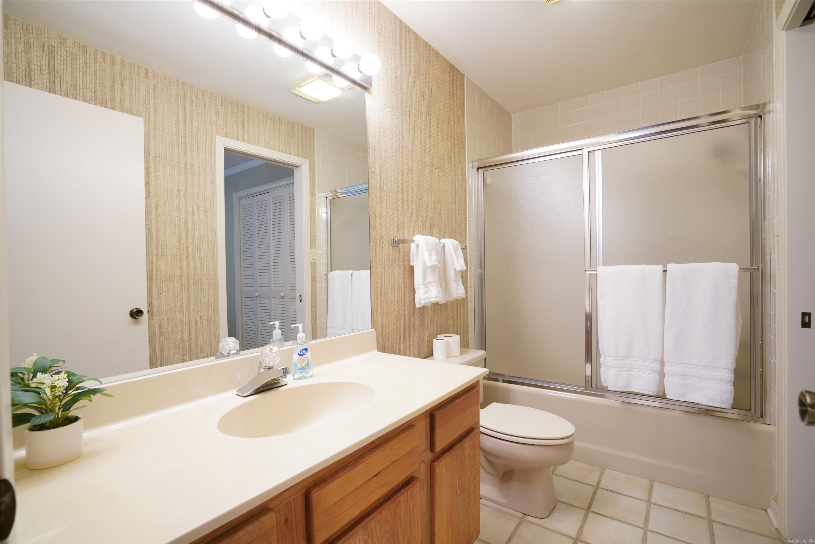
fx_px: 362
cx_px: 408
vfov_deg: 73.8
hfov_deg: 96.7
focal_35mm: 16
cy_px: 272
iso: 400
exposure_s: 1/8
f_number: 7.1
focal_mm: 16
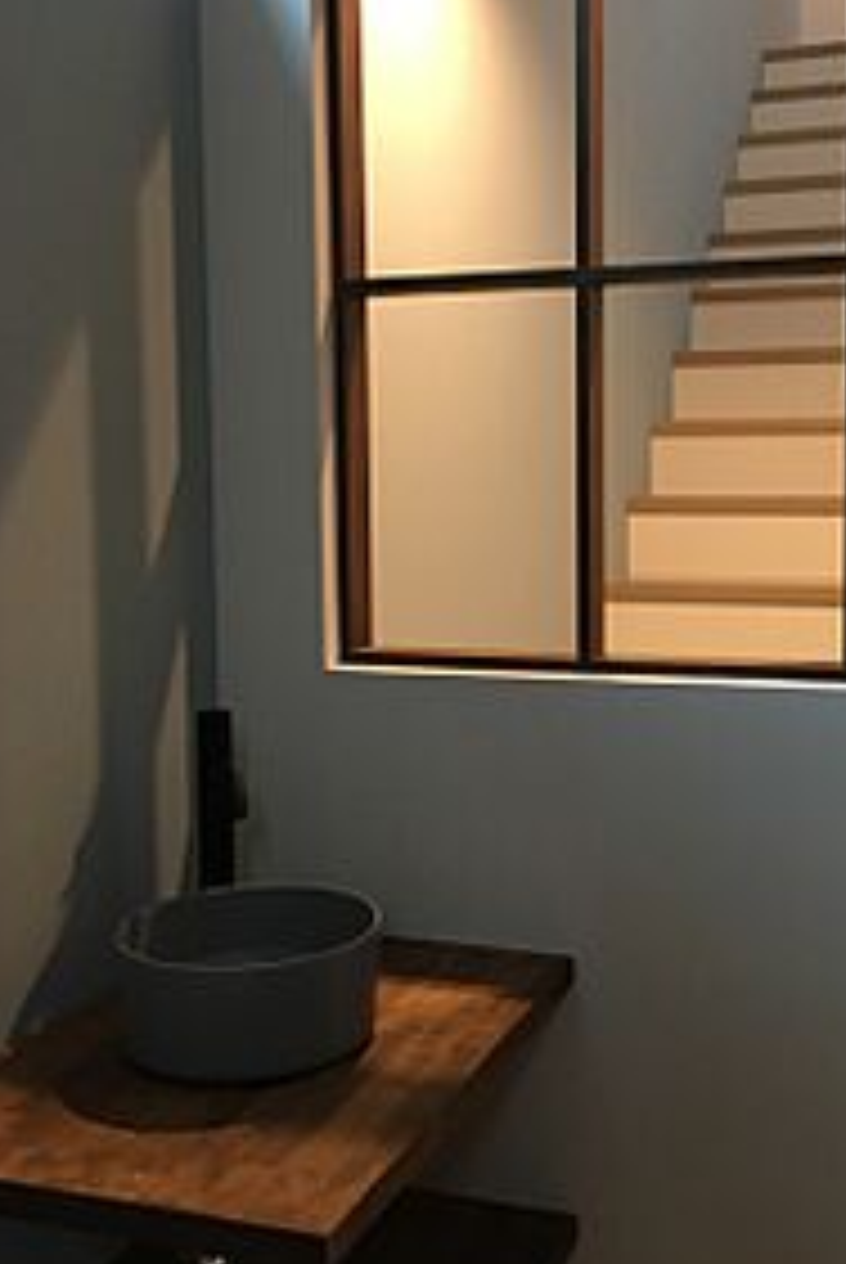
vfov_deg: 48.4
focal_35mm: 40
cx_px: 585
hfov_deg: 33.1
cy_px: 578
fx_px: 1406
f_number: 2.2
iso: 160
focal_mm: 4.15
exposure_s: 1/33
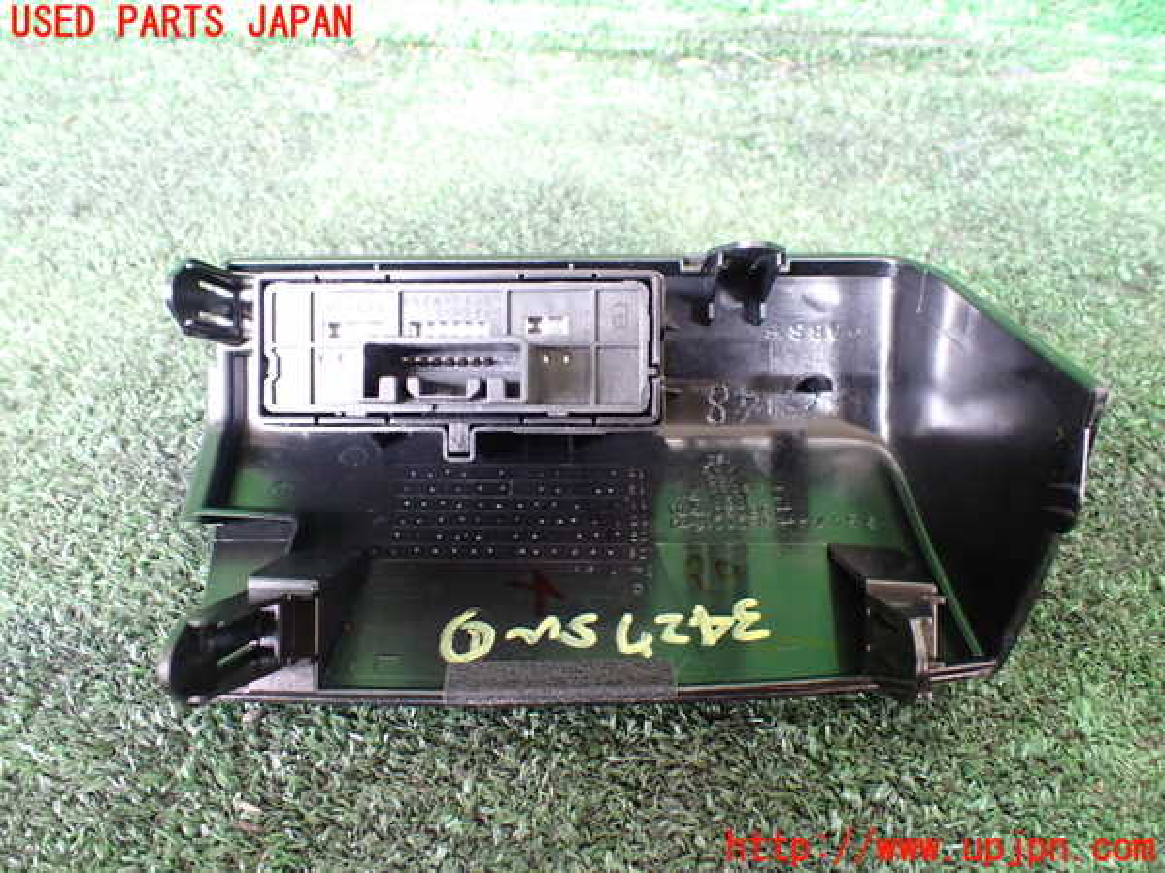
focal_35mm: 30
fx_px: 1010
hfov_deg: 60.0
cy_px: 436
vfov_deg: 46.8
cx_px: 582
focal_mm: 5.4
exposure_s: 1/30
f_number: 2.3
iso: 800
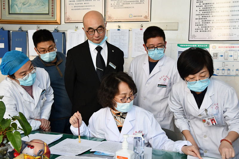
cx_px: 120
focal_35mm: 48
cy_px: 80
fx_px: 319
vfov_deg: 28.1
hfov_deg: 41.1
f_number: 7.1
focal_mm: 32
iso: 1250
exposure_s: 1/200
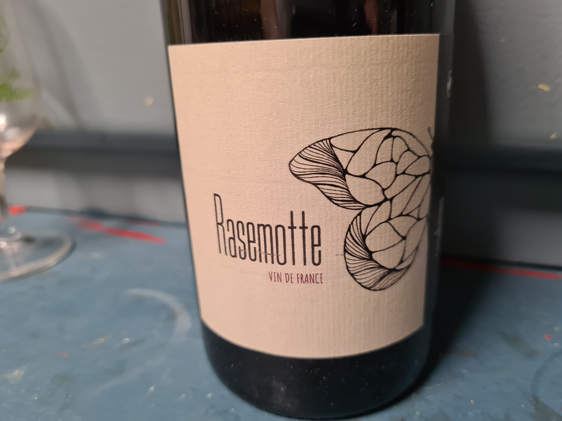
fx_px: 422
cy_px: 210
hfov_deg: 67.3
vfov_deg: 53.1
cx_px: 281
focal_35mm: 26
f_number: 1.8
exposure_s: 1/50
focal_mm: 5.4
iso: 250
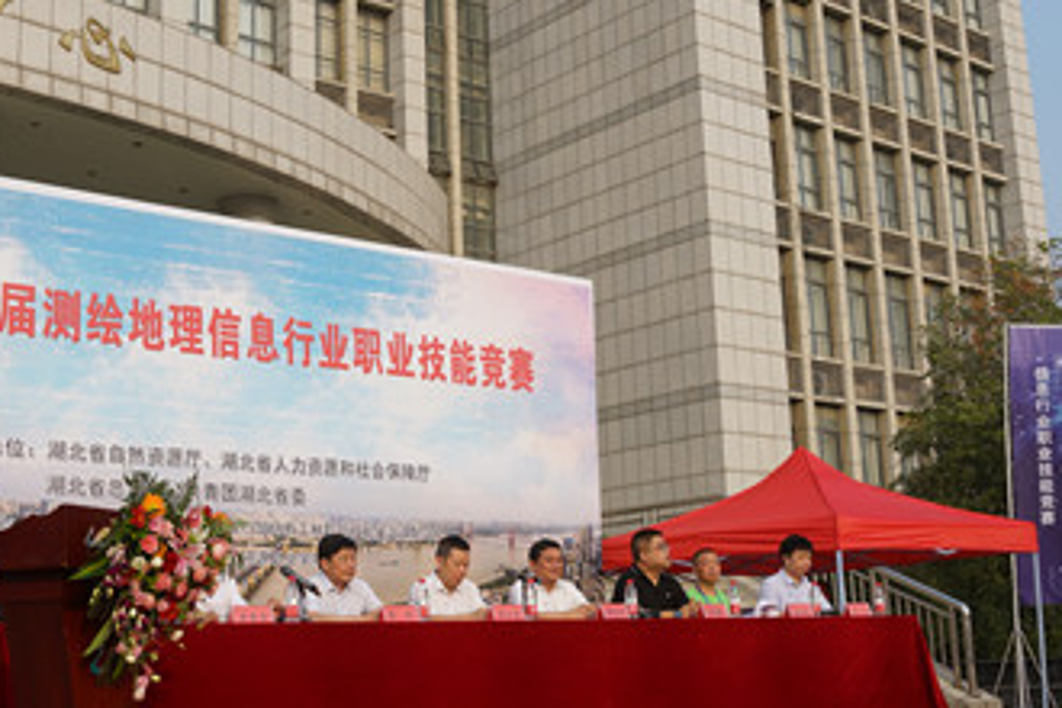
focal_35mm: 53
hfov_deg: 37.5
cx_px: 505
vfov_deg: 25.5
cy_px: 349
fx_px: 1563
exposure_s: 1/200
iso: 100
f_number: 8
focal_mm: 35
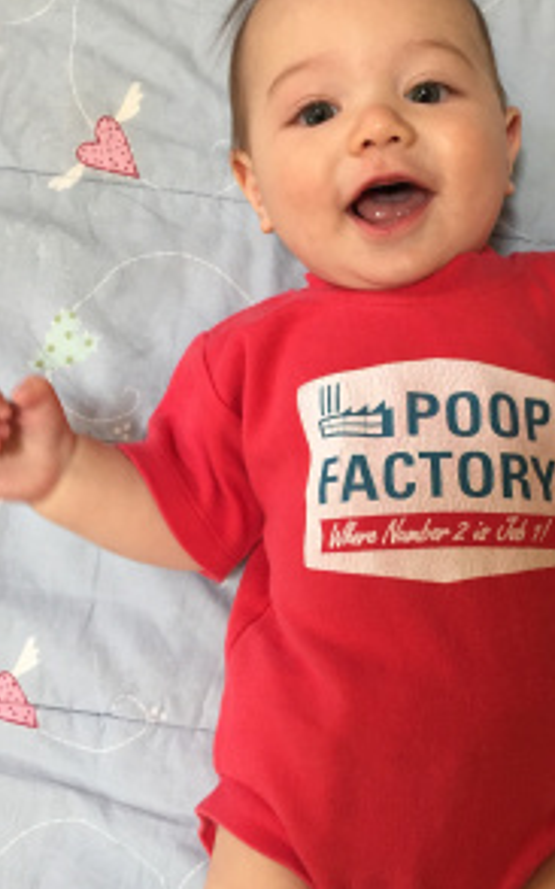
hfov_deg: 32.3
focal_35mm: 39
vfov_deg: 50.3
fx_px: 944
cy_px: 488
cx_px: 396
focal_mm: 4.15
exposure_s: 1/30
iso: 100
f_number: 2.2
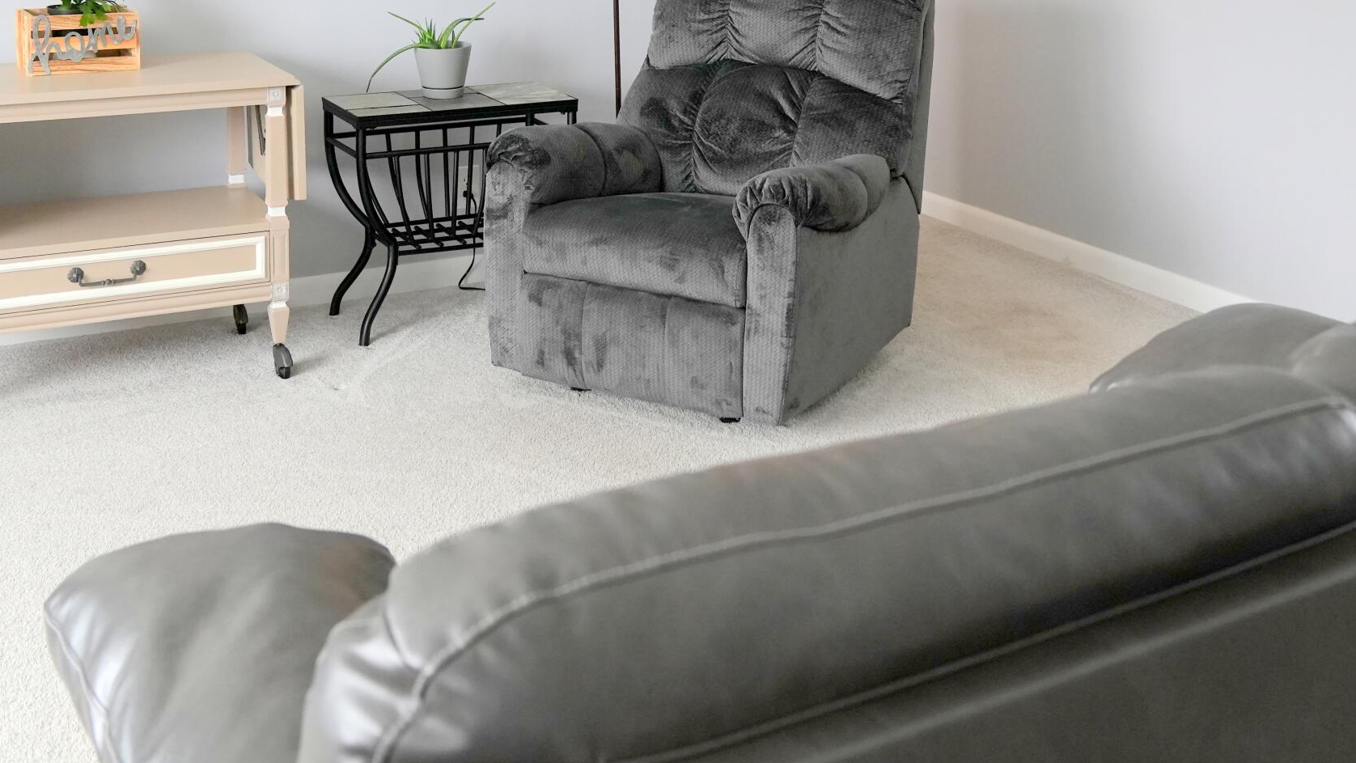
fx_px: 1618
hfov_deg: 45.4
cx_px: 762
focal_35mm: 45
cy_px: -39
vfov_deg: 25.0
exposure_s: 1/160
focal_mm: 24
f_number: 3.2
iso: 1600
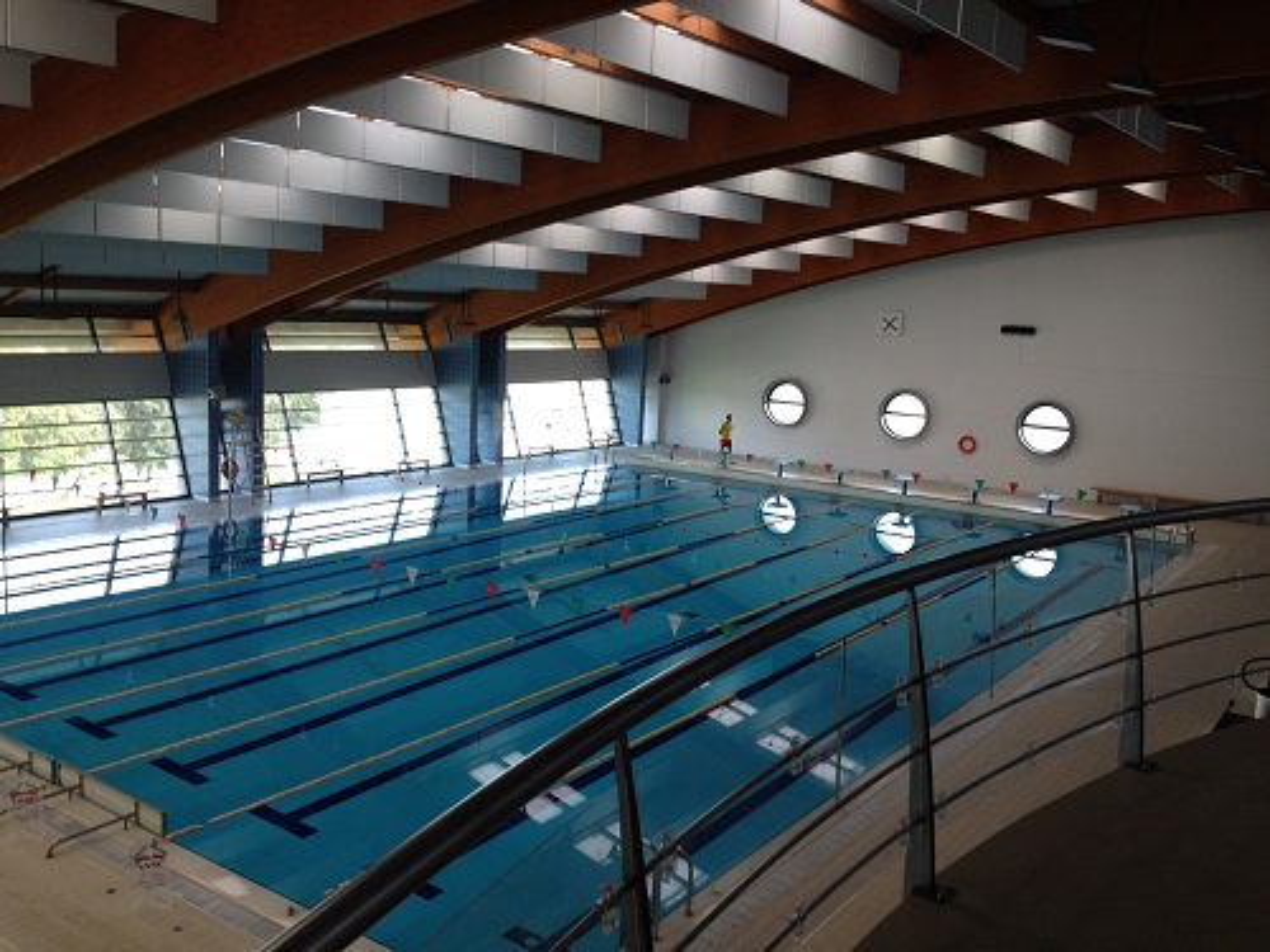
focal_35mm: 35
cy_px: 476
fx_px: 1284
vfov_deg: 40.7
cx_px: 635
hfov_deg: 52.6
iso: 50
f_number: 2.4
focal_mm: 4.28
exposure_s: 1/40
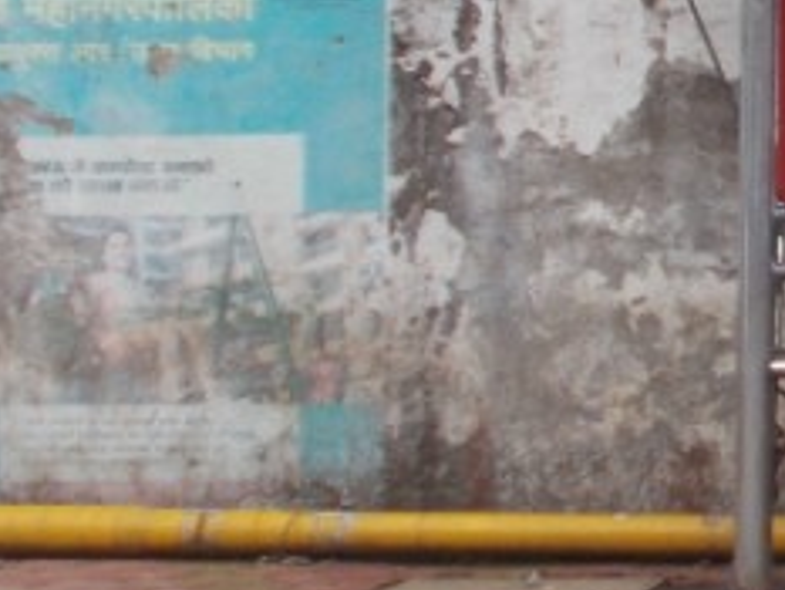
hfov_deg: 9.7
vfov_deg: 7.7
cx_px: 1422
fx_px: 4379
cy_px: -7
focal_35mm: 193
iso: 80
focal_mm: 7.9
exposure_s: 1/160
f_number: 4.2
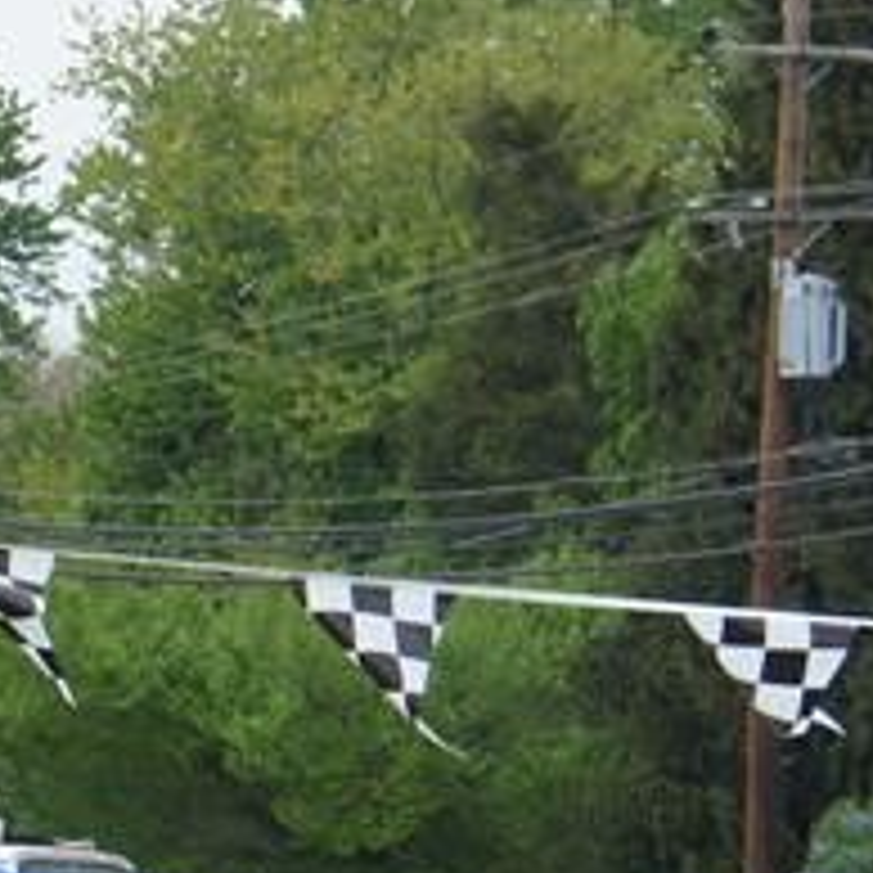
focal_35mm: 282
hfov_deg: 6.0
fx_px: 8046
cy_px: 1168
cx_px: -1170
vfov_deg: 6.2
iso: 200
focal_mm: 42
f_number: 9
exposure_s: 1/250
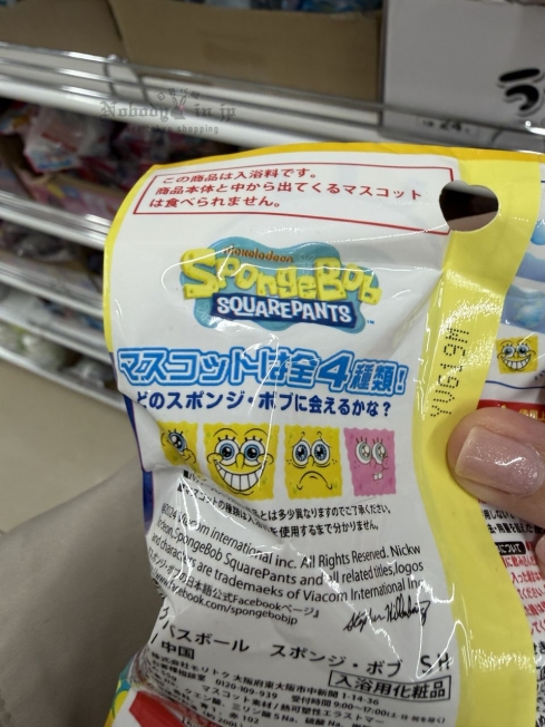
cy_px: 364
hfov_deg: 54.9
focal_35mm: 25
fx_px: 525
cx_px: 272
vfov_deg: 69.4
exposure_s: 1/100
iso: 100
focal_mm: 2.22
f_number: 2.2
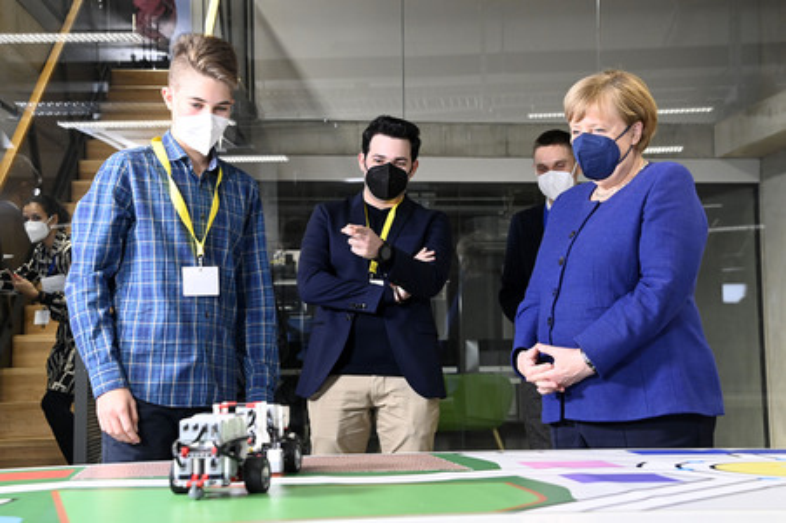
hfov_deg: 35.7
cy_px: 262
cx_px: 393
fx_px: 1222
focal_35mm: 56
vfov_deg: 24.2
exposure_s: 1/200
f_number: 6.3
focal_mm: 56
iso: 4000
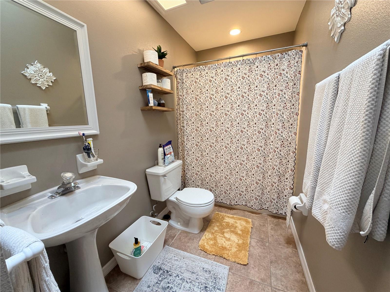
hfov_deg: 102.1
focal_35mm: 14
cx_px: 195
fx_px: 158
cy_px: 146
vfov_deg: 85.7
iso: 200
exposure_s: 1/60
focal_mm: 2.22
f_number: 2.2
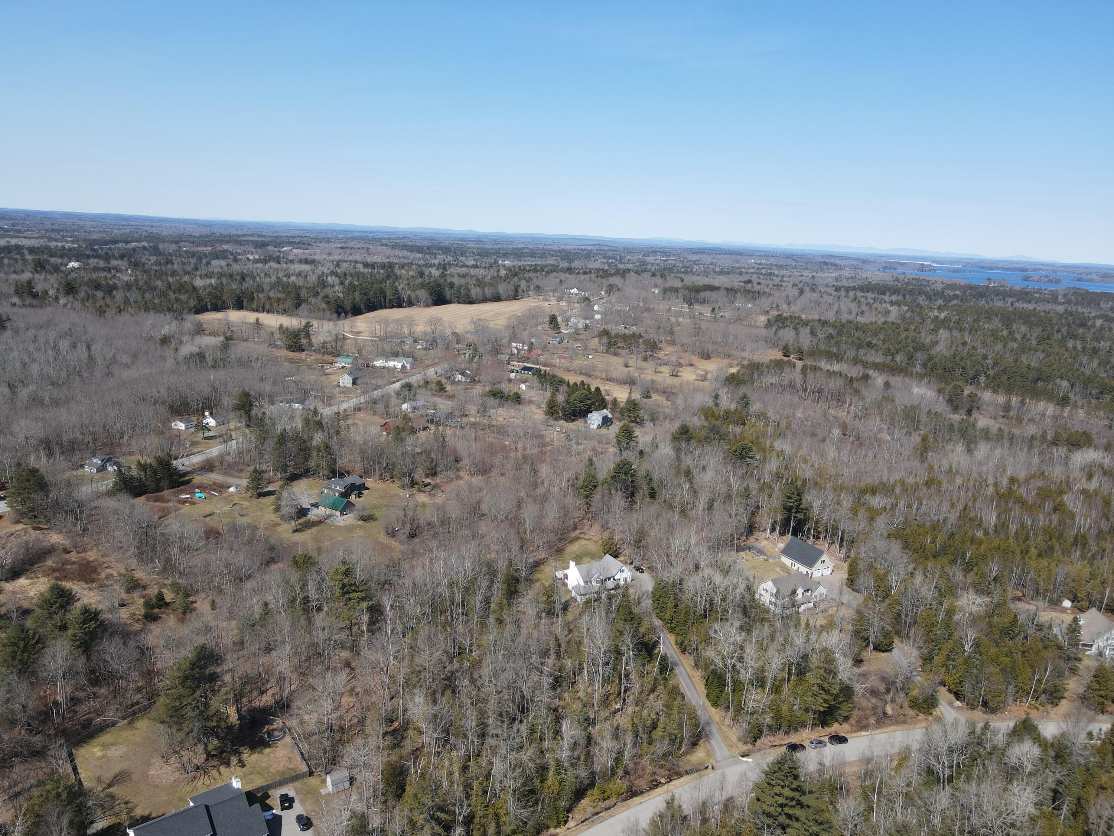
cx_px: 557
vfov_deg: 56.8
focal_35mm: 24
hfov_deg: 71.6
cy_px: 418
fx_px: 772
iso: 110
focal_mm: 4.5
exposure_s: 1/640
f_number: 2.8
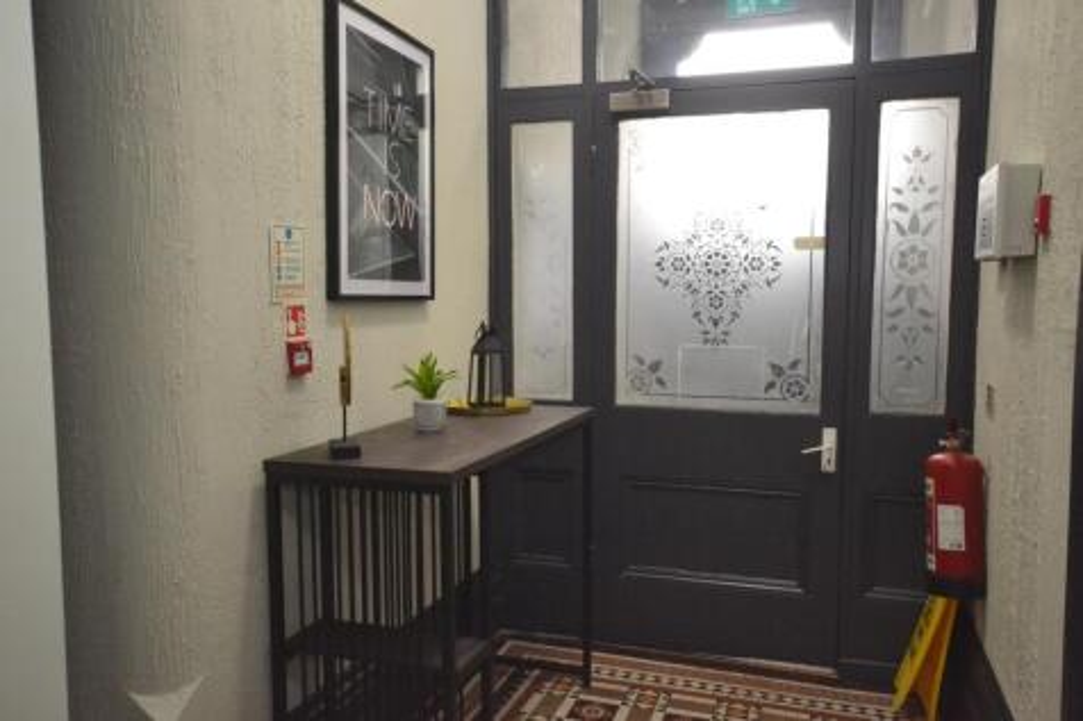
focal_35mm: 30
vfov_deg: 43.6
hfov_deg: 61.9
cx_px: 542
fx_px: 902
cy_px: 360
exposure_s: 1/60
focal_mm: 20
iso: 3200
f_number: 5.6
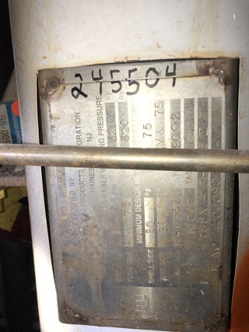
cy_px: 166
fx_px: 269
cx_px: 124
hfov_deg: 49.7
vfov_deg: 63.5
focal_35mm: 28
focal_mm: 3.99
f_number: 1.8
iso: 20
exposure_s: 1/762
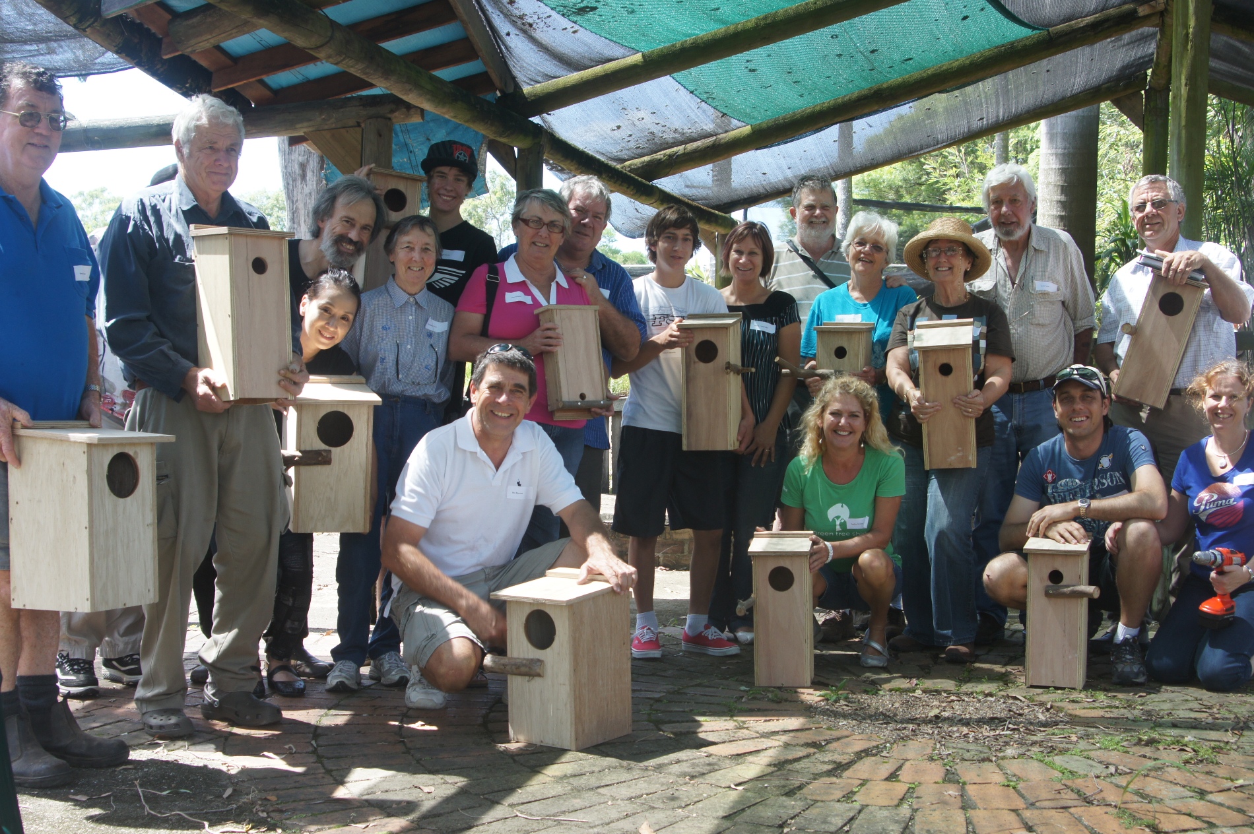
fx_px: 1462
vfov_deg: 31.8
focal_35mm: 42
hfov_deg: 46.4
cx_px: 627
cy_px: 417
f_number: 8
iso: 200
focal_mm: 28
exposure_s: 1/80
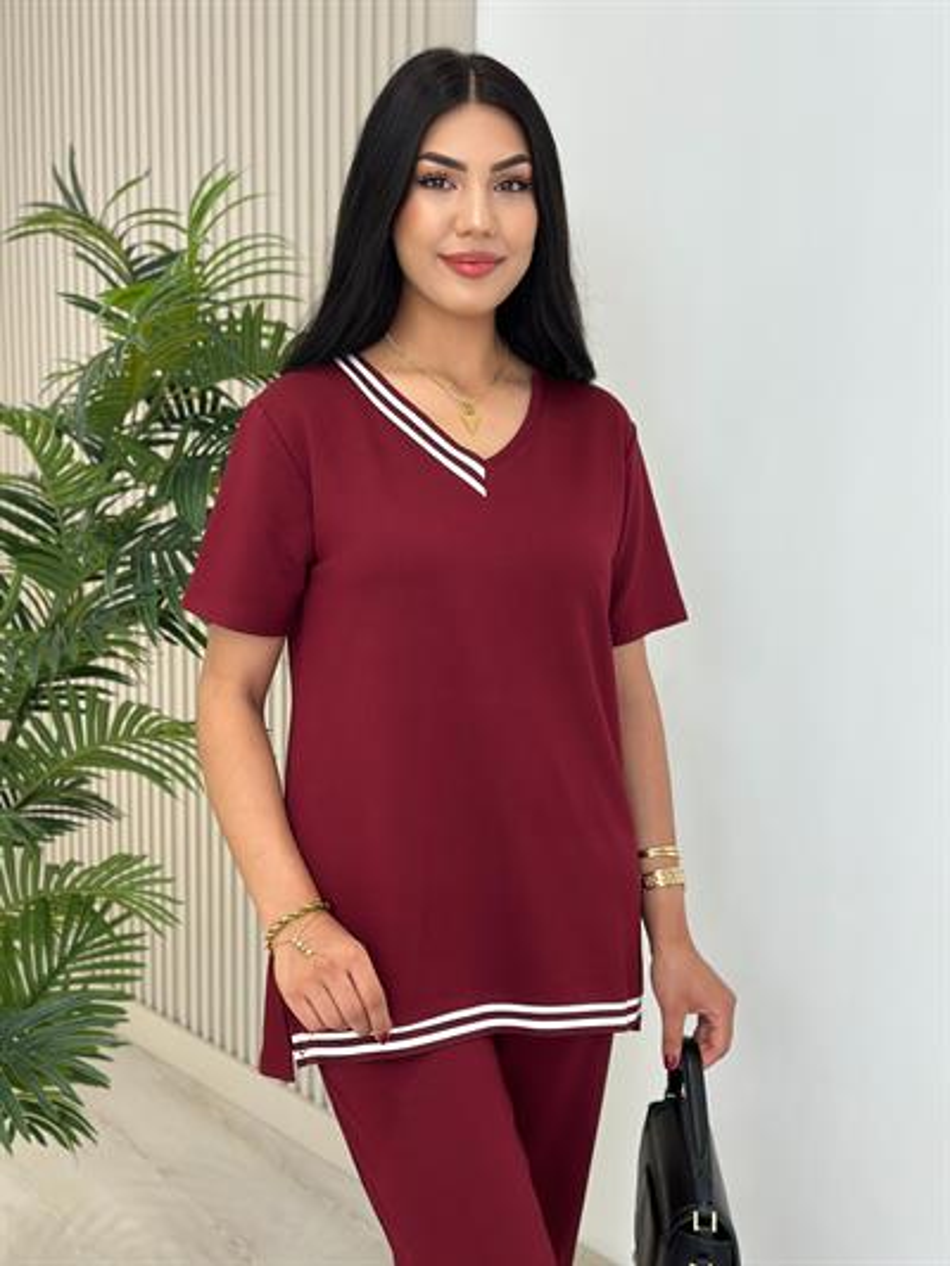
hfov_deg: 30.3
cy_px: 633
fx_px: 1756
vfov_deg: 39.6
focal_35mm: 48
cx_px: 475
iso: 64
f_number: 1.78
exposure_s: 1/156
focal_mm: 6.86
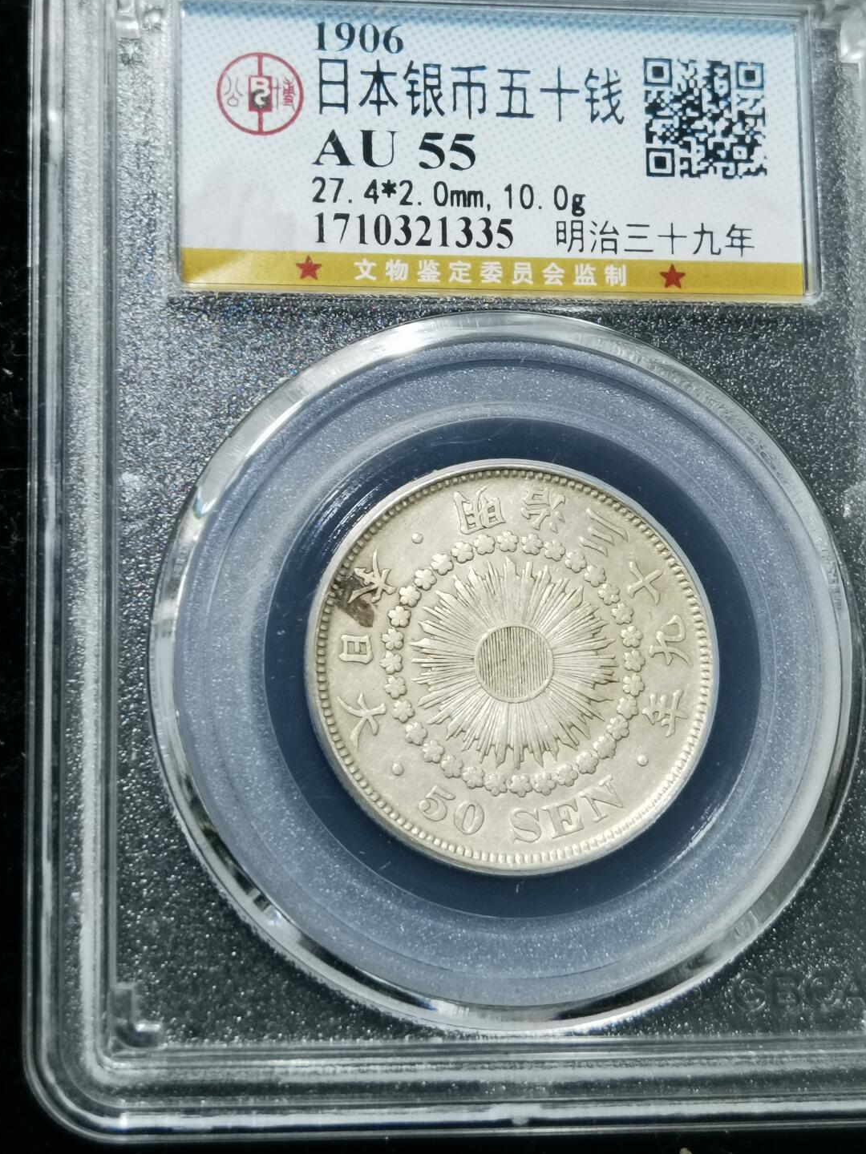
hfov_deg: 18.4
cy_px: 469
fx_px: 2669
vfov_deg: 24.4
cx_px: 478
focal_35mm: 80
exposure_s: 1/100
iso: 125
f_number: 1.9
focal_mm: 6.67
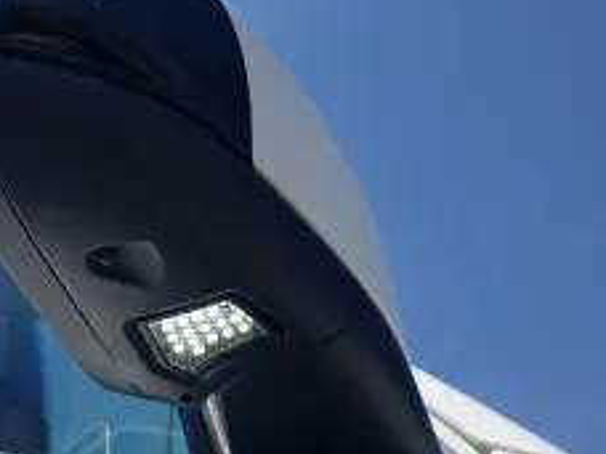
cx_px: 178
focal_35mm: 41
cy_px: 263
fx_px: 718
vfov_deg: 35.1
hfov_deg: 44.7
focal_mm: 4.3
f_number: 2.4
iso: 50
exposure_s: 1/1800
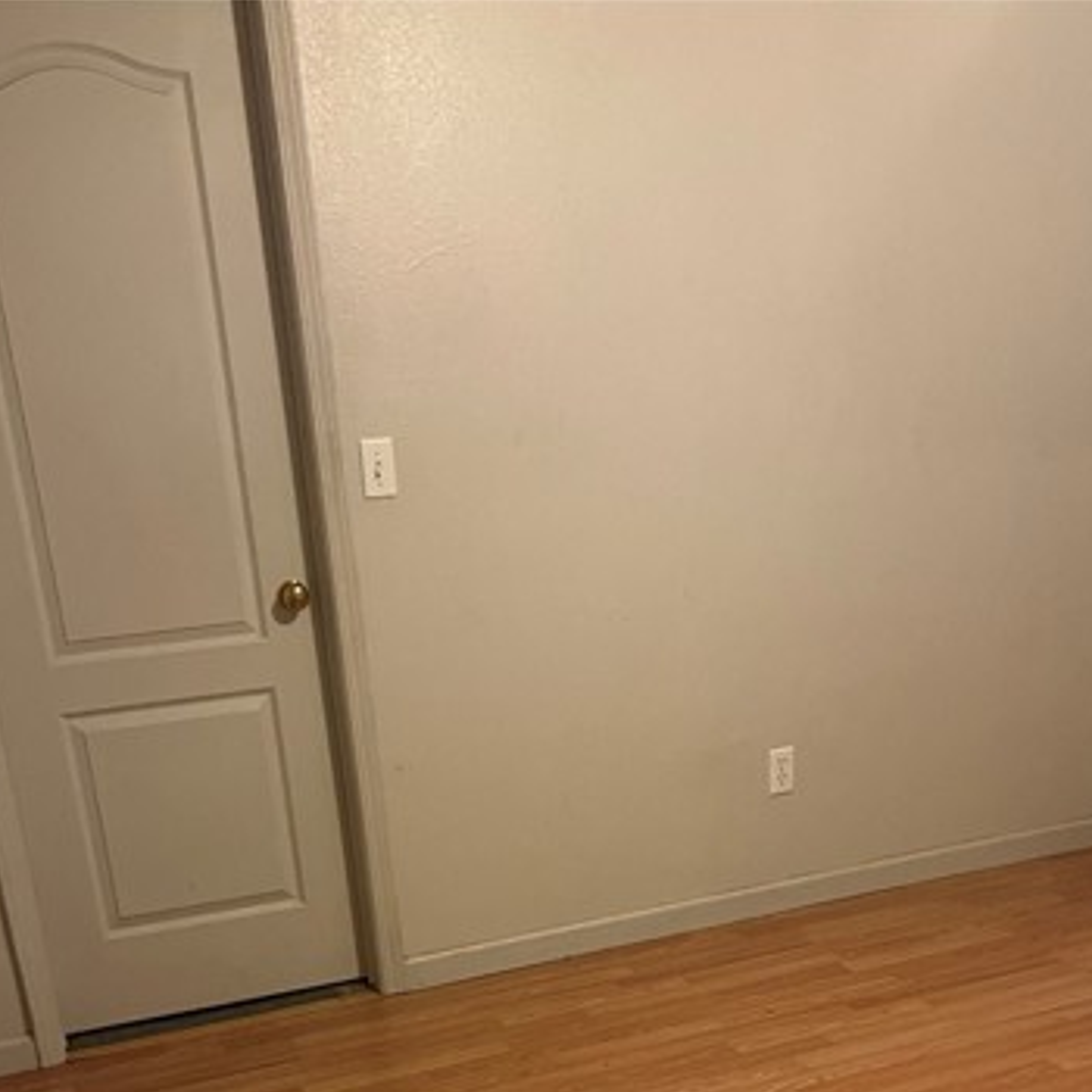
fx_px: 1499
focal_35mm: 42
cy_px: 995
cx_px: 509
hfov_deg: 40.0
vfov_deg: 37.3
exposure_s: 1/40
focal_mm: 5.7
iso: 400
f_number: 1.5
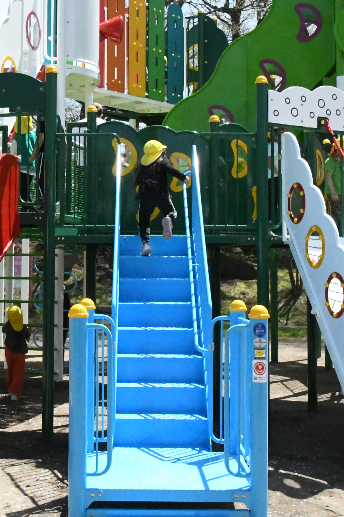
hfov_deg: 22.2
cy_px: 181
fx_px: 874
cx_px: 109
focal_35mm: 61
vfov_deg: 32.7
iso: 10000
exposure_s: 1/8000
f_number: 14
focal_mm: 18
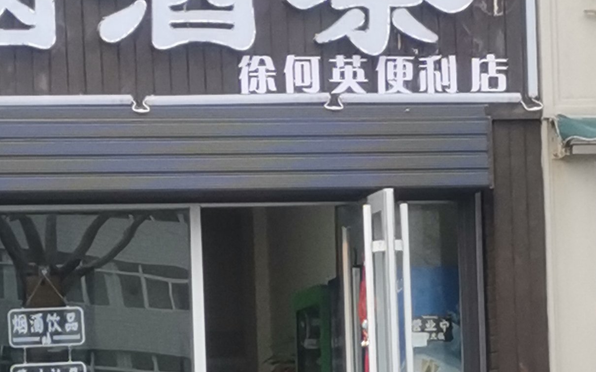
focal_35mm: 177
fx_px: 2875
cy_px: 421
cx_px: 138
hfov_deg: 11.8
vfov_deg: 7.4
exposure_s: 1/100
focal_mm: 4.75
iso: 64
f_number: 1.8
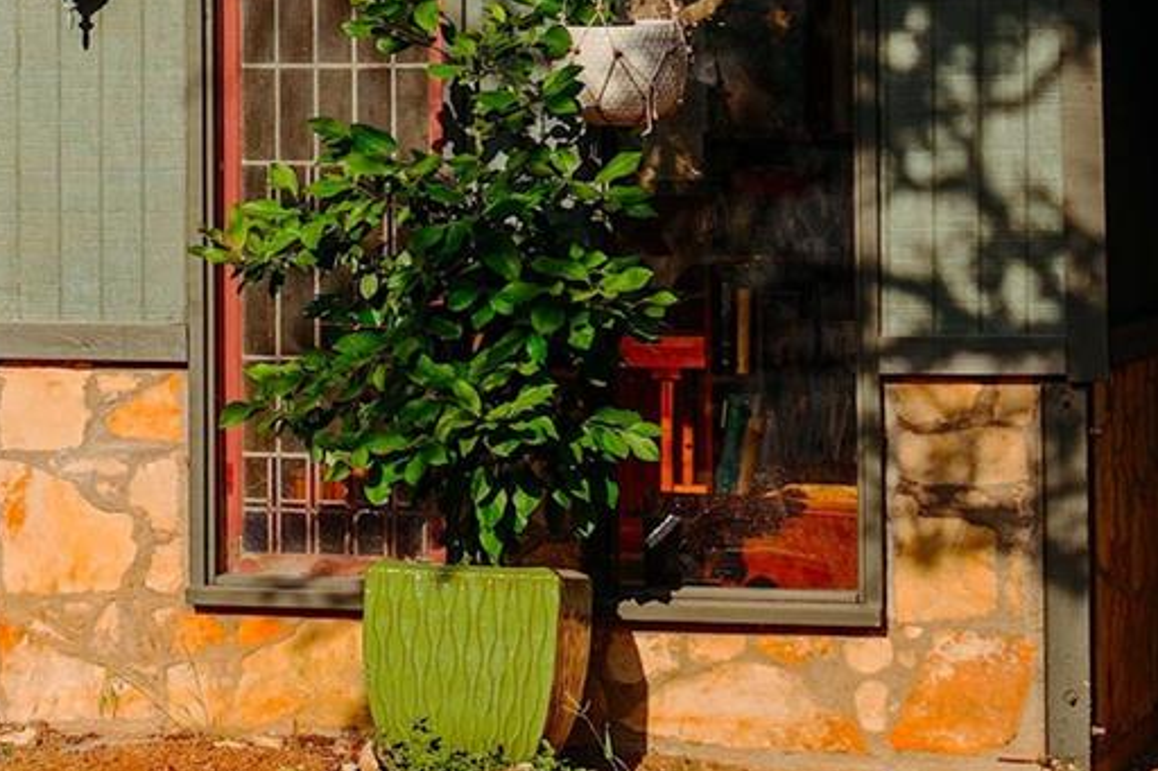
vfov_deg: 7.4
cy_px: 71
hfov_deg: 10.9
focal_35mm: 184
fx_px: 5916
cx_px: -373
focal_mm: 46
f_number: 4
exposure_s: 1/1600
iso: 200
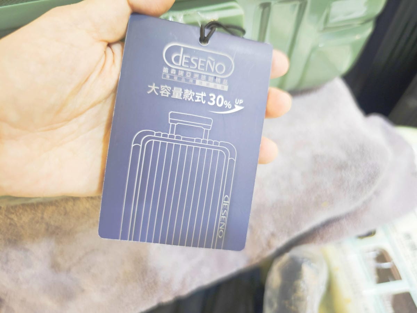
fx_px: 277
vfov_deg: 58.9
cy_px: 156
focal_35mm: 23
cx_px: 208
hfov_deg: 73.9
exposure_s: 1/30
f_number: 1.63
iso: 500
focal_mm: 8.72
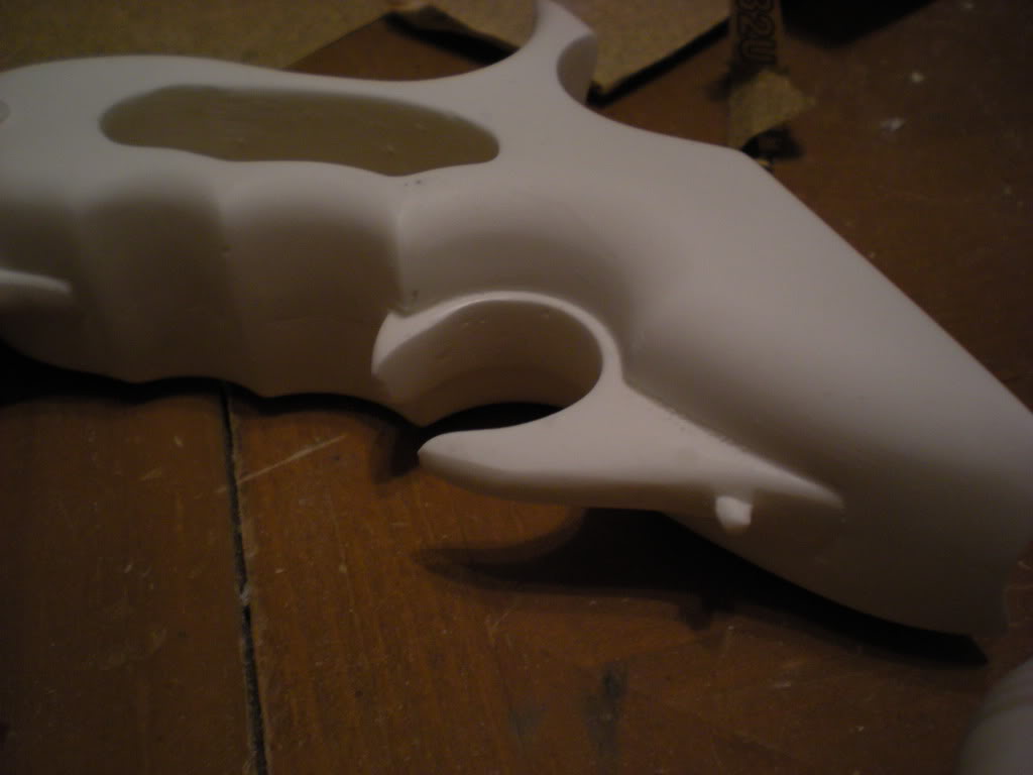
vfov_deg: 37.7
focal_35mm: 38
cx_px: 516
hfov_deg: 49.0
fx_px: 1134
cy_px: 388
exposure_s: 1/15.4
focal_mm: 6.3
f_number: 3.1
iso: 200
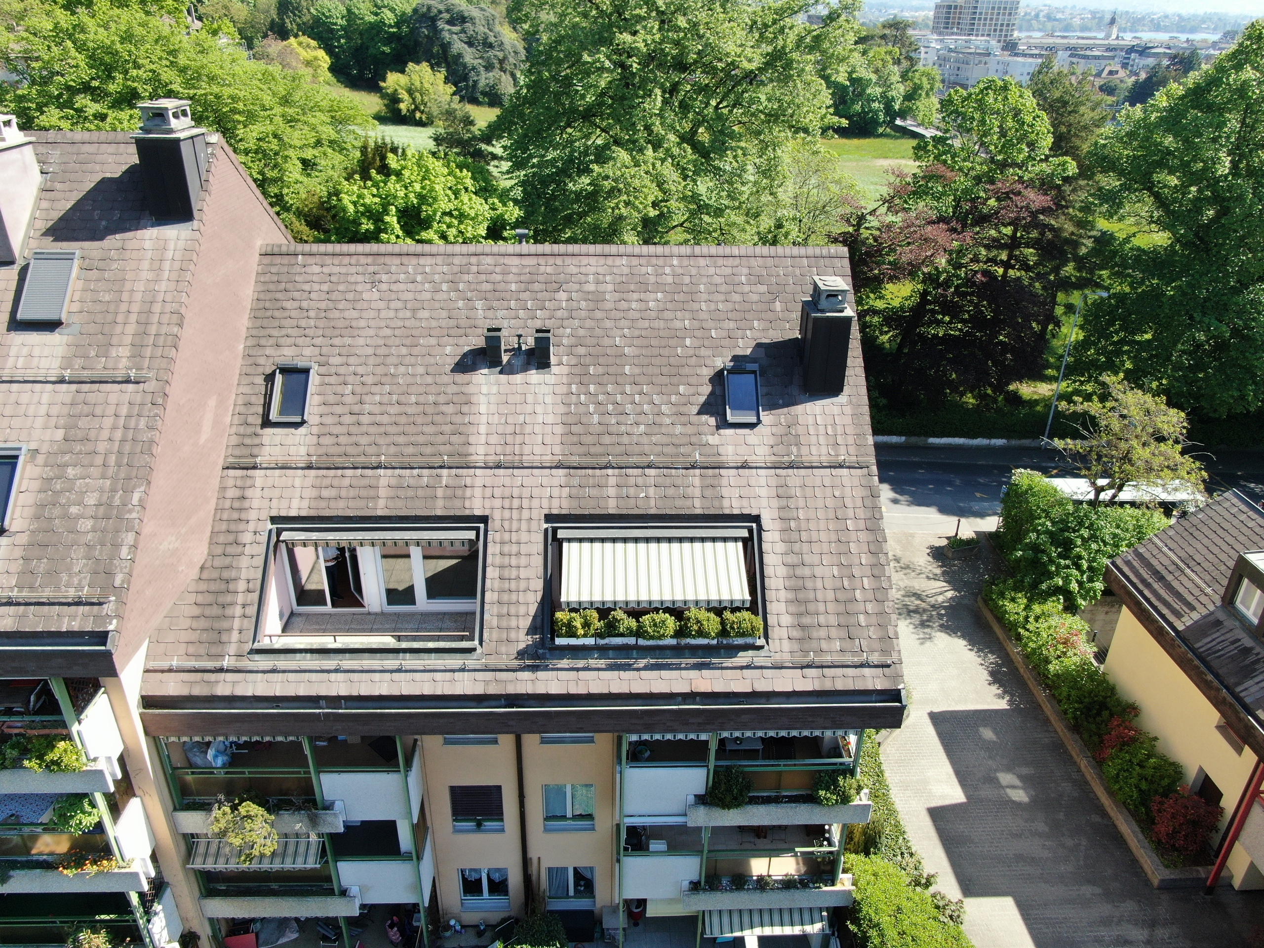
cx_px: 632
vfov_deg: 56.8
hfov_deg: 71.6
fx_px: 876
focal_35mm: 24
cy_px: 474
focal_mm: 4.39
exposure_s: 1/500
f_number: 2.8
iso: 110
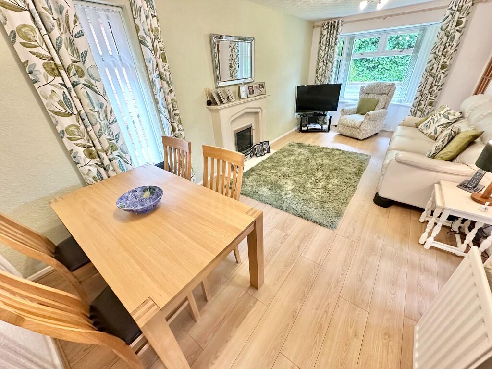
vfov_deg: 85.7
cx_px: 246
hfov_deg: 102.1
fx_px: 199
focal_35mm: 14
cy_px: 184
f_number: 2.2
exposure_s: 1/50
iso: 320
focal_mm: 2.22
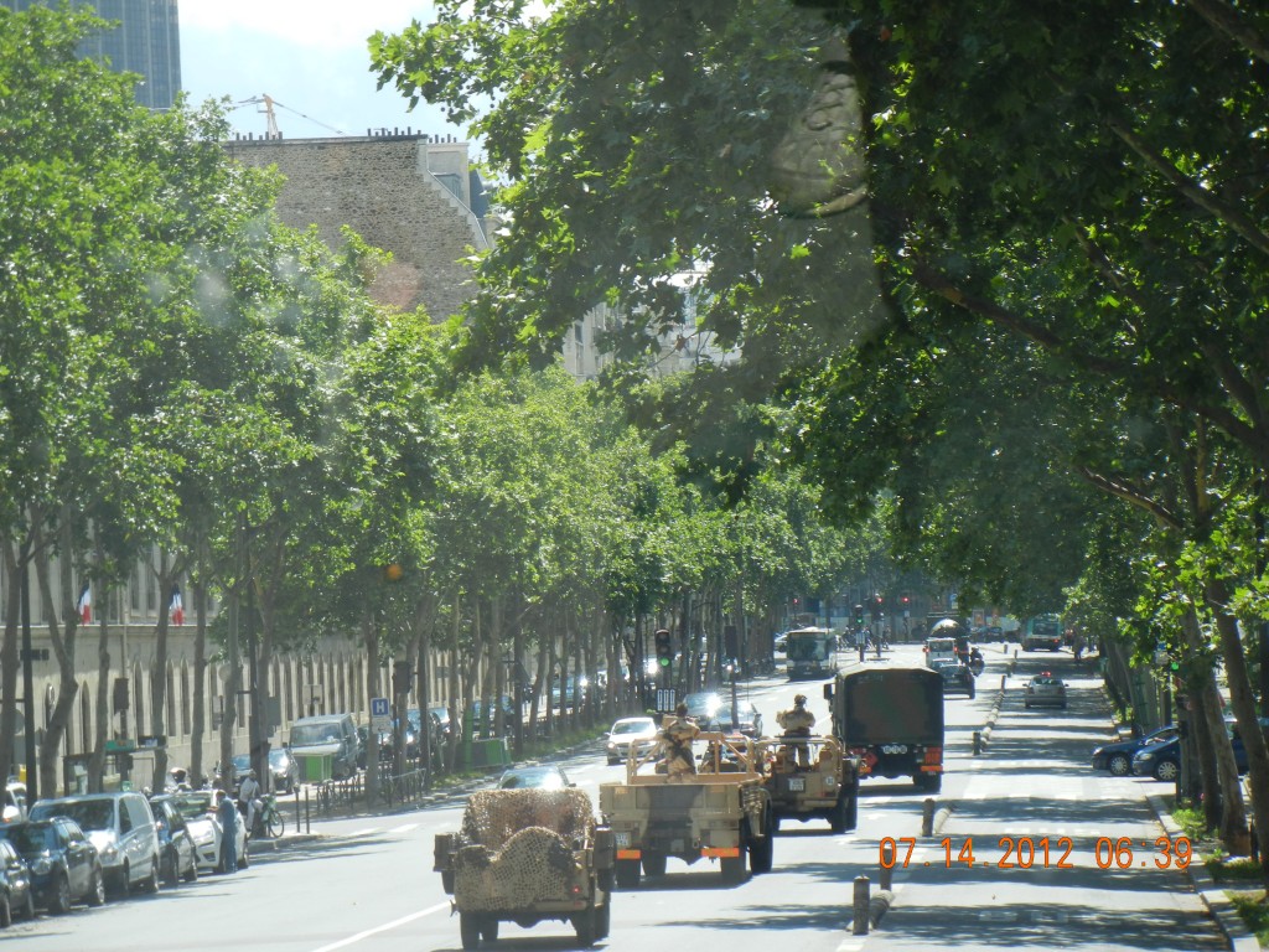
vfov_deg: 9.8
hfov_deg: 13.0
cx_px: 634
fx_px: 5572
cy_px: 476
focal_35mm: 152
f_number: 4.6
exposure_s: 1/374
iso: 160
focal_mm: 27.4
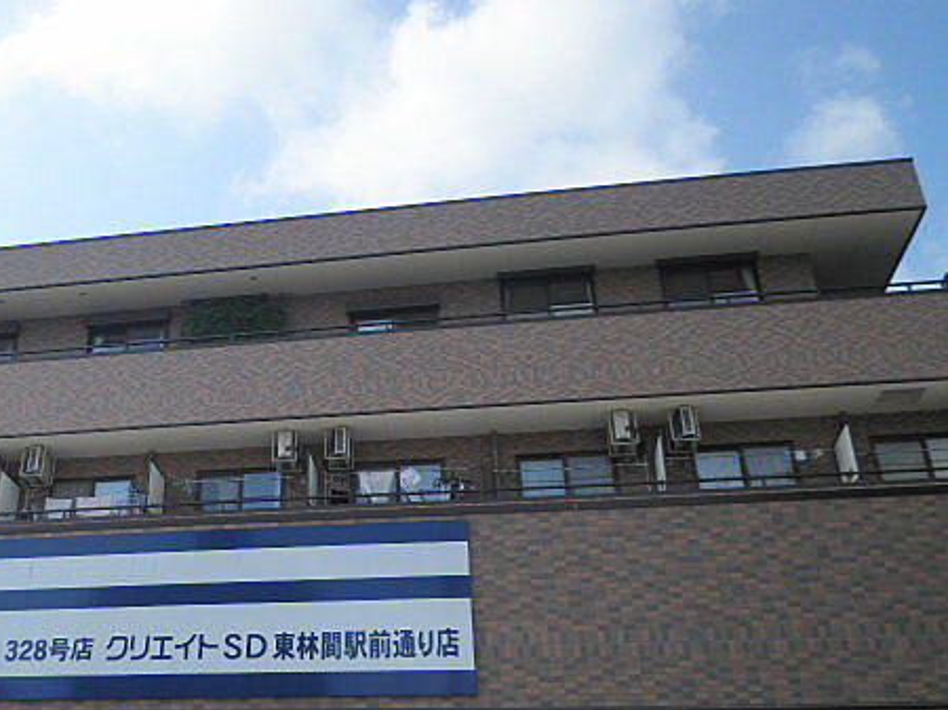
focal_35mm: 37
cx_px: 278
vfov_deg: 38.6
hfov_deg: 48.8
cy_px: 354
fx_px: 1013
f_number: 7.9
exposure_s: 1/160
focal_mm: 4.7
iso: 64
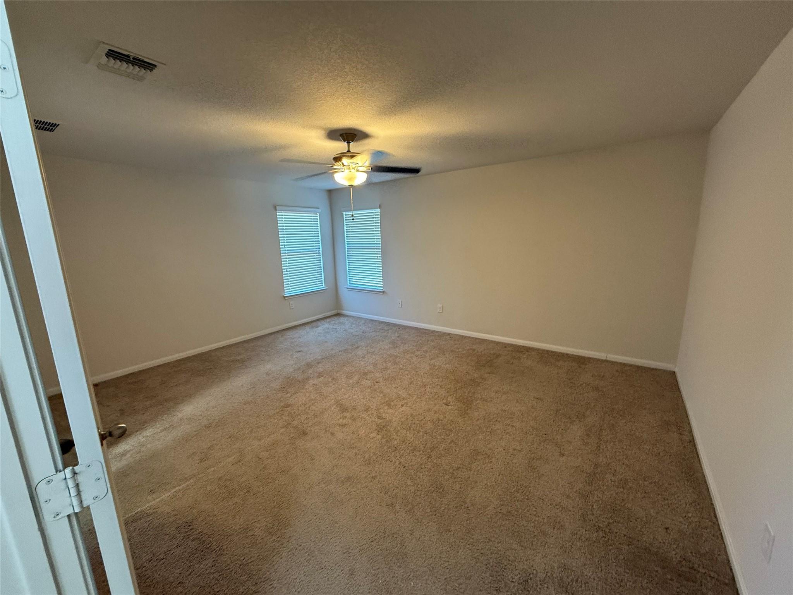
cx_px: 396
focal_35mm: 14
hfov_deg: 102.1
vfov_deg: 85.7
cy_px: 298
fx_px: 321
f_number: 2.2
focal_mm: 2.22
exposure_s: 1/60
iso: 320
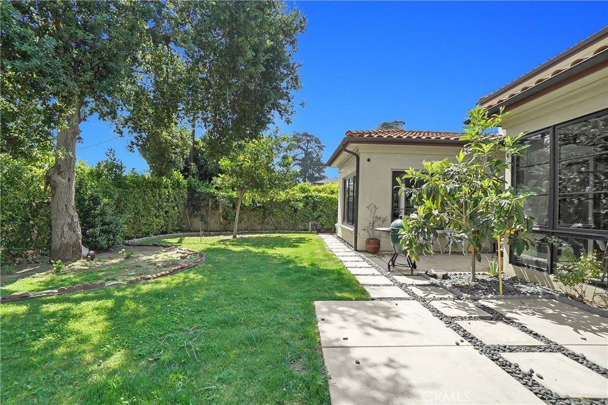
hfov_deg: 100.4
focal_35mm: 15
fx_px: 253
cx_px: 304
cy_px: 202
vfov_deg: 77.3
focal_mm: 10
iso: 800
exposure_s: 1/1600
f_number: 8
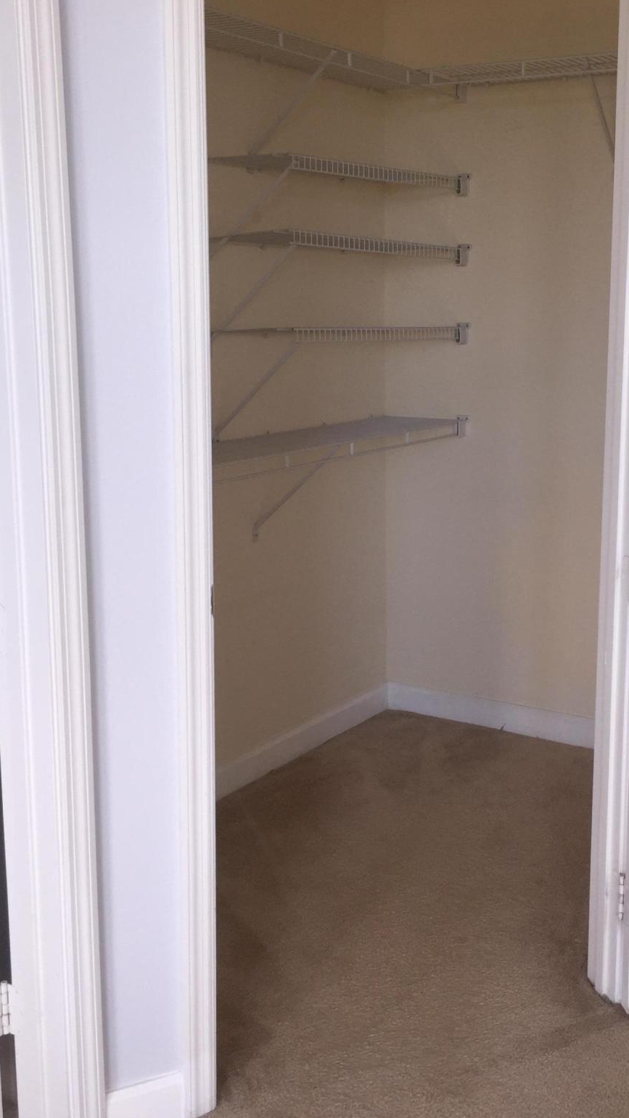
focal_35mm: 41
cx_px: 470
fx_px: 1215
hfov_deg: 28.6
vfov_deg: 49.3
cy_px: 485
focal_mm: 4.15
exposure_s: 1/165
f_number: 2.2
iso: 32
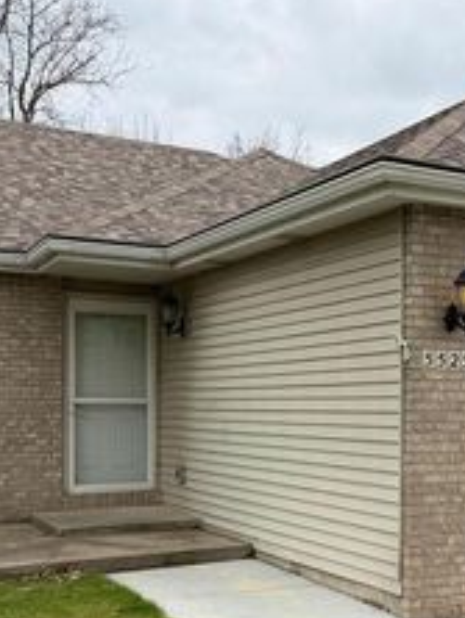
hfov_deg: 26.7
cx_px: 356
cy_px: 413
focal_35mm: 54
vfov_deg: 35.2
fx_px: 965
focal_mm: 6.76
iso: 80
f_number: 1.78
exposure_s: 1/4673
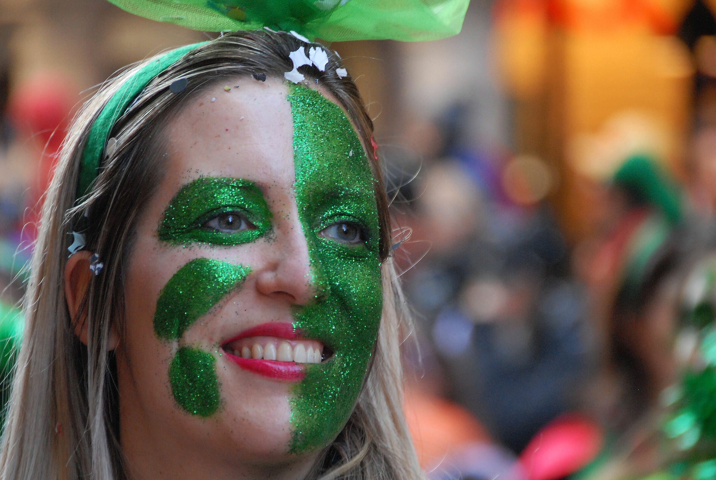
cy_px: 240
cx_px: 358
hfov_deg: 6.9
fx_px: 5974
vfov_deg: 4.6
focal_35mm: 300
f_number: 5.6
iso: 1000
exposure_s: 1/100
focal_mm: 200
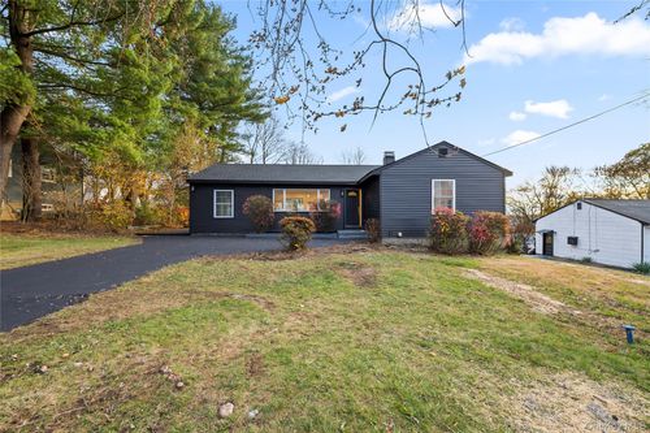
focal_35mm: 14
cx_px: 325
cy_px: 216
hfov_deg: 102.3
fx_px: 262
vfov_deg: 79.2
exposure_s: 1/50
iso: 400
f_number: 8
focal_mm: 14.5
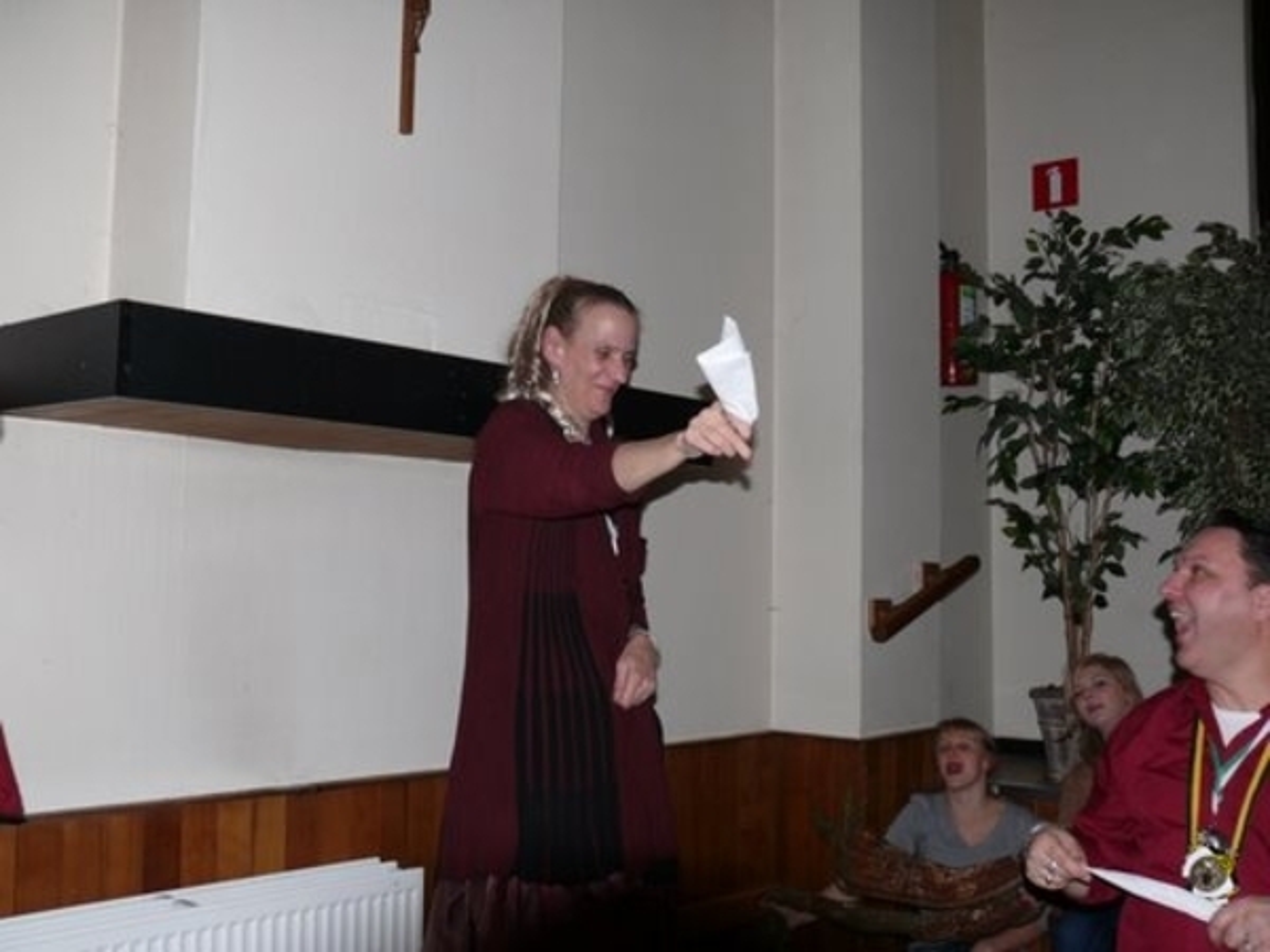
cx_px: 635
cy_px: 476
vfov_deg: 36.8
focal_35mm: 39
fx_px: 1431
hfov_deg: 47.9
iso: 100
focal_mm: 8.3
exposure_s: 1/30
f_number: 2.8
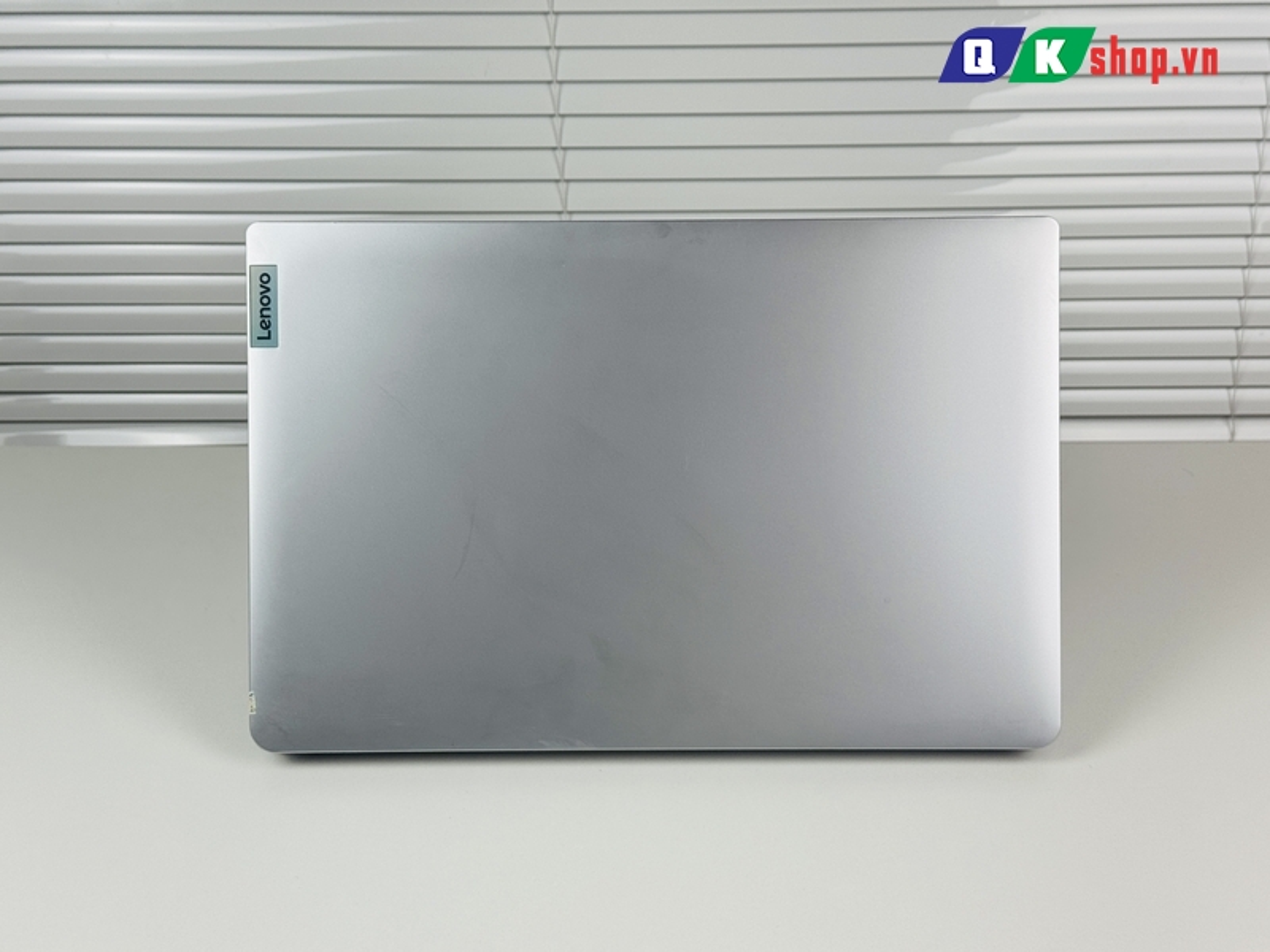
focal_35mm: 48
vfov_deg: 30.3
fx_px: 1761
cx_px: 635
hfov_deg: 39.7
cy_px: 476
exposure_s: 1/235
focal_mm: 6.76
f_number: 1.78
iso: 64
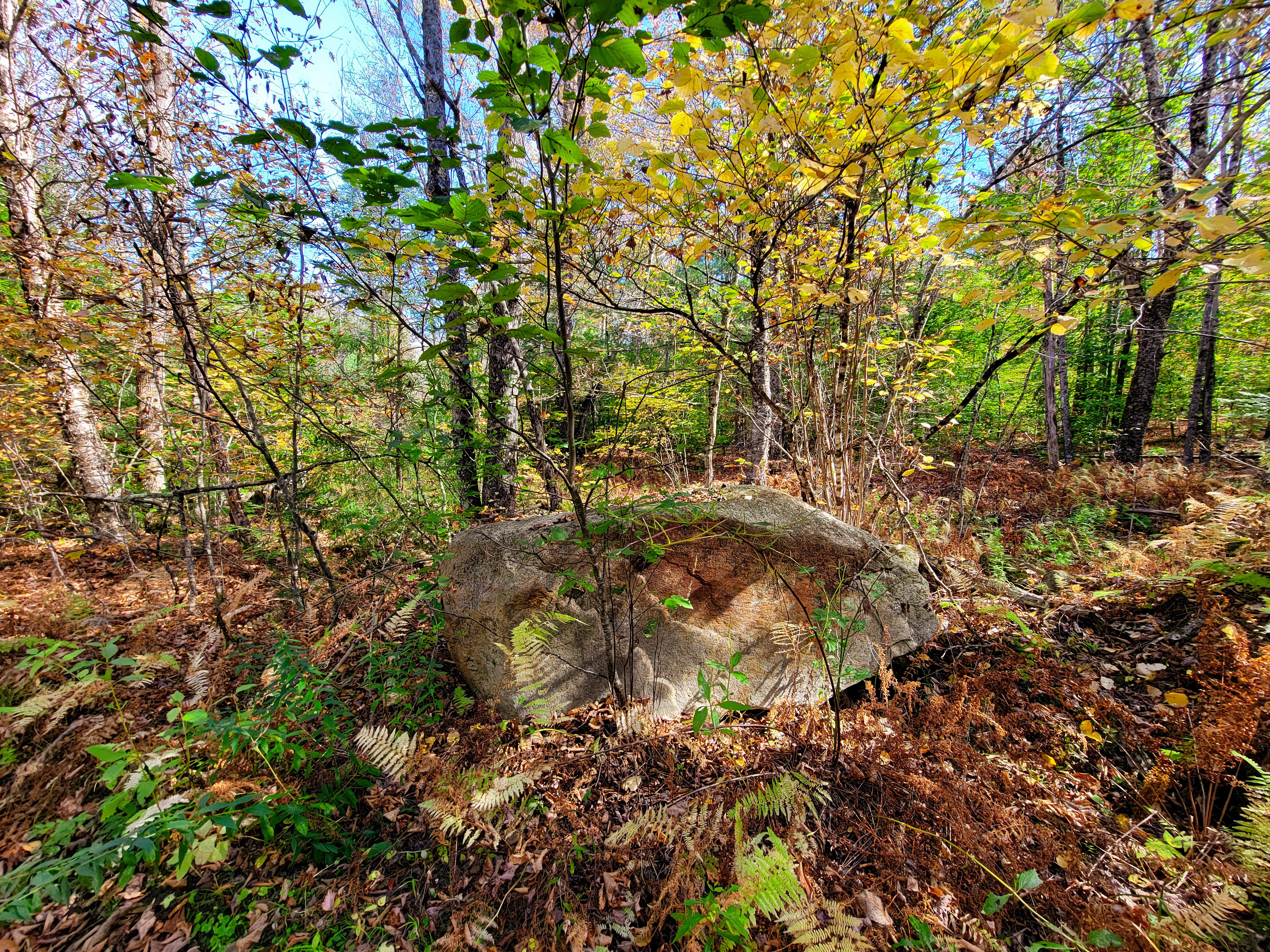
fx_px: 477
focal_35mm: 13
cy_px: 476
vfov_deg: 89.9
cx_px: 635
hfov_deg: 106.2
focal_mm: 2.2
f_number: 2.2
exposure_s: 1/150
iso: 50
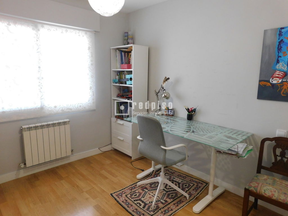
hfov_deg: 73.9
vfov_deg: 58.9
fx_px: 191
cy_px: 108
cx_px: 144
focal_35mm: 23
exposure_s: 1/30
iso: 280
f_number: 3
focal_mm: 4
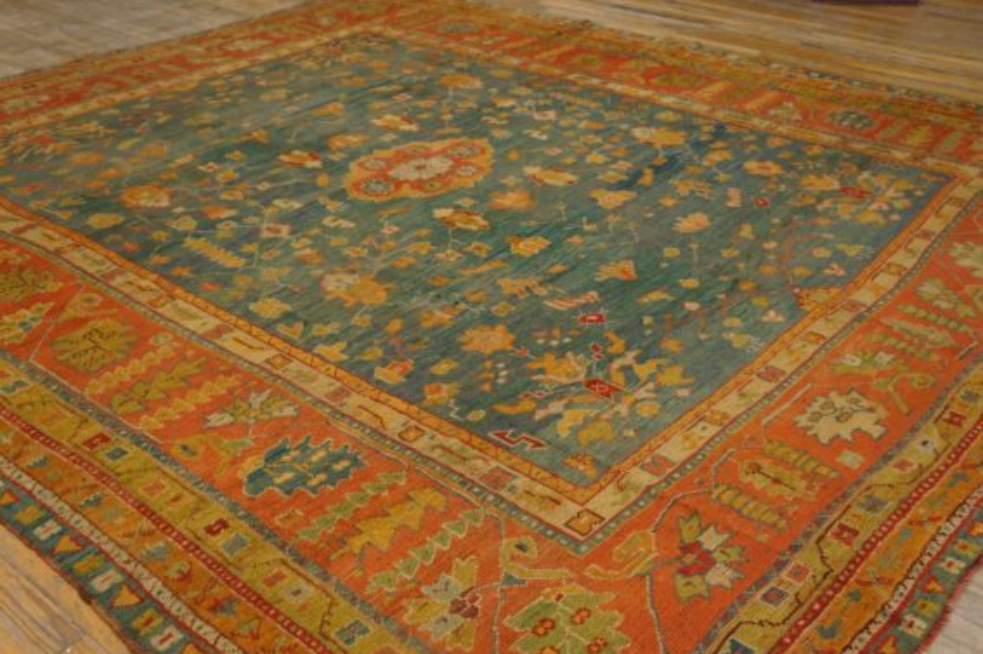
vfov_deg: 36.3
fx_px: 997
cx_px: 492
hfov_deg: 52.5
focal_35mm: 37
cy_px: 339
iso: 800
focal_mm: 23
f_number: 4
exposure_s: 1/60
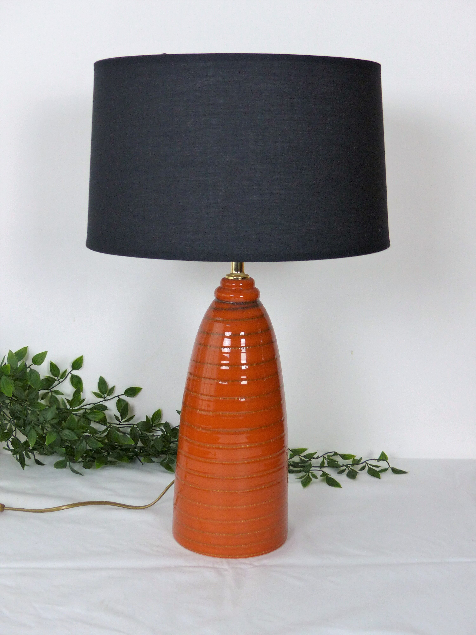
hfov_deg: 28.6
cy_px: 318
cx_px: 238
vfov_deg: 37.5
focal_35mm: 51
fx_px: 935
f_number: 2.8
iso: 200
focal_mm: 8.7
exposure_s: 1/60
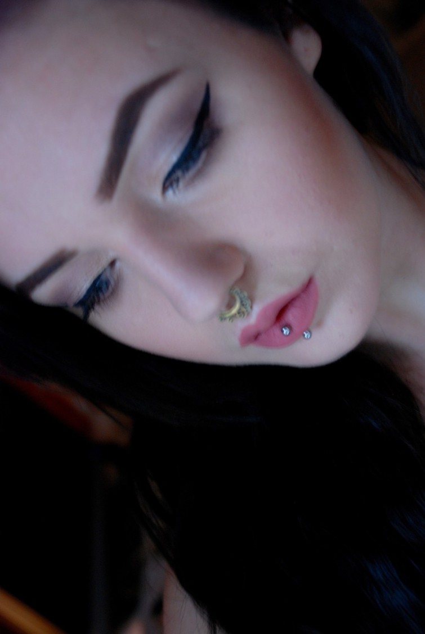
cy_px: 317
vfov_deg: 41.1
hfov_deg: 28.1
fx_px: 848
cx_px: 212
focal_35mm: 48
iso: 400
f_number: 4.2
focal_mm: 32
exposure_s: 1/8
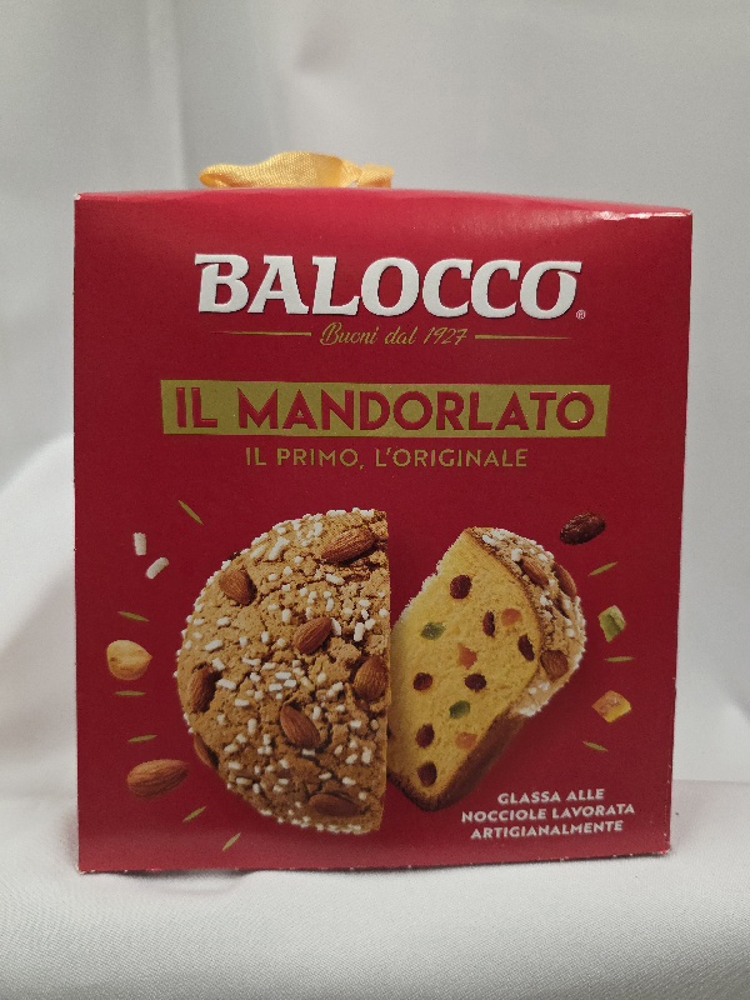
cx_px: 375
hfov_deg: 58.9
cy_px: 500
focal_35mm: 23
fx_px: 664
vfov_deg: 73.9
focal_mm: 6.3
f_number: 1.7
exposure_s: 1/101
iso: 500
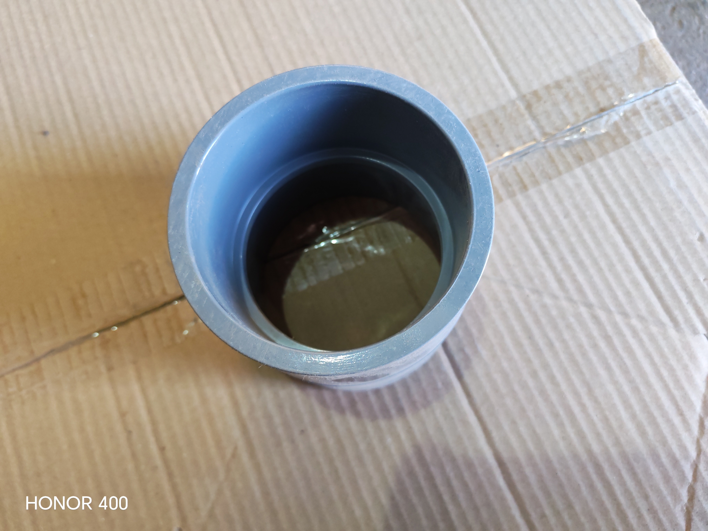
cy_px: 266
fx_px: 552
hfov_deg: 65.3
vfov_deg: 51.4
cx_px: 354
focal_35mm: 27
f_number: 1.9
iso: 1600
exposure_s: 1/100
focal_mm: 6.12
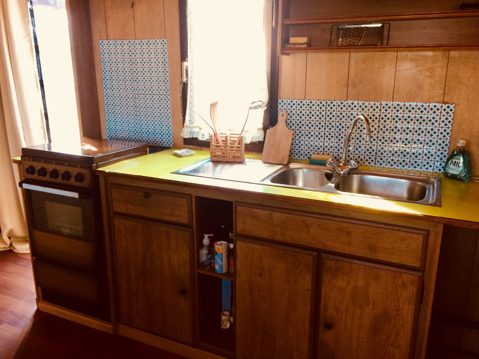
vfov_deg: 48.2
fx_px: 401
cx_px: 240
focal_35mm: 29
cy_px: 180
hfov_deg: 61.7
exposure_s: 1/33
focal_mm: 4.15
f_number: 2.2
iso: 80
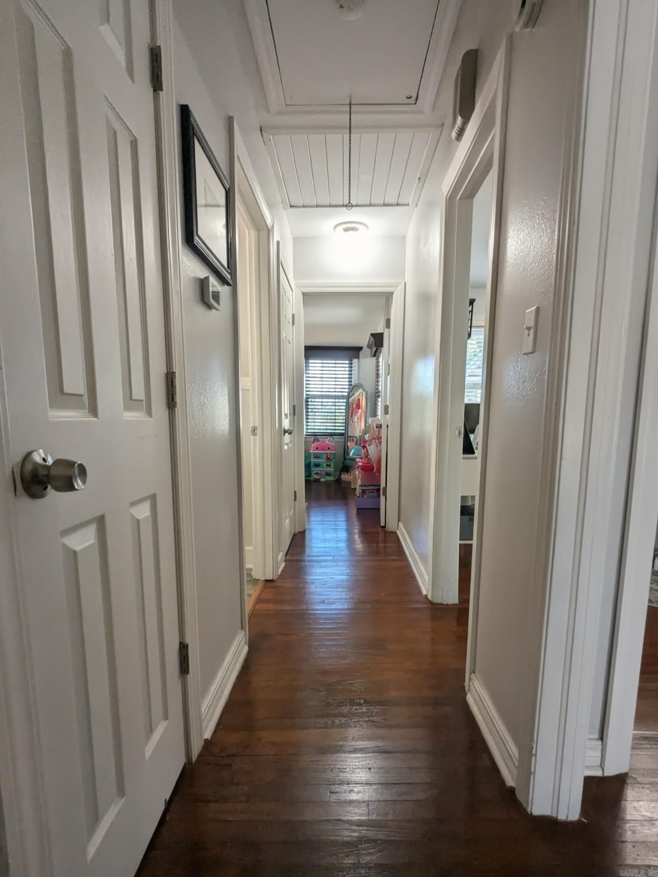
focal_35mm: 16
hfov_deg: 78.1
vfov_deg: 94.5
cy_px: 438
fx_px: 406
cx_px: 329
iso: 247
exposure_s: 1/120
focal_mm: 2.35
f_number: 2.2
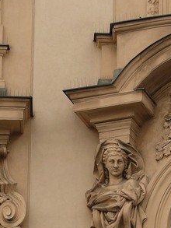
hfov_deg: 3.8
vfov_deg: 5.1
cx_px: 217
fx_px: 2541
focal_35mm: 386
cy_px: 250
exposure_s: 1/125
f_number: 4
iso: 100
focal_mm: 31.9
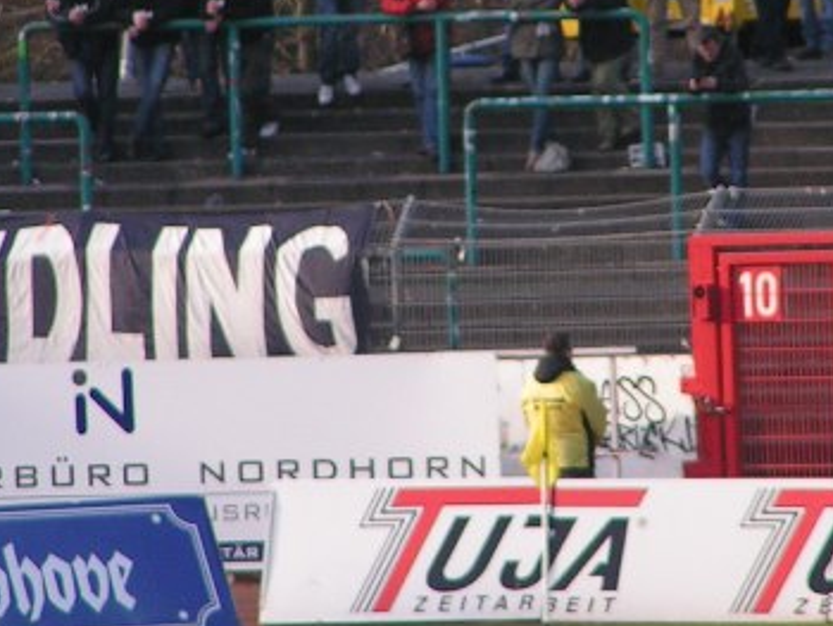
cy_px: 69
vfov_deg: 1.7
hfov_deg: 2.3
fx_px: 20902
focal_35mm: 868
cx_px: 502
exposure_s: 1/500
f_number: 3.5
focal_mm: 58
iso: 80
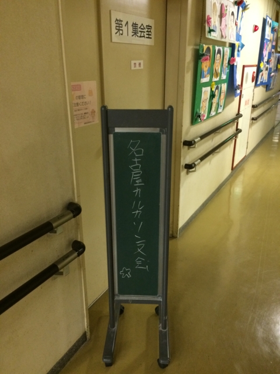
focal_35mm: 29
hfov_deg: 48.2
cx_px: 140
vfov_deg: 61.7
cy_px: 187
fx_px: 313
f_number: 2.2
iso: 250
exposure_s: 1/20
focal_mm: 4.15
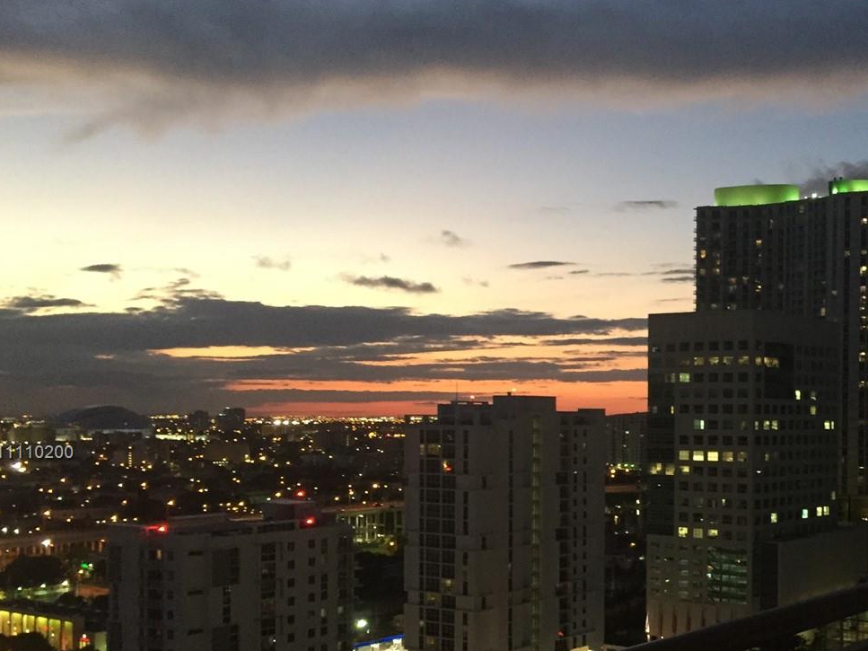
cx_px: 650
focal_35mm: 48
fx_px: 1203
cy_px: 453
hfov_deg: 38.6
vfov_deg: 30.0
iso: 250
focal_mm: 4.15
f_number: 2.2
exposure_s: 1/24
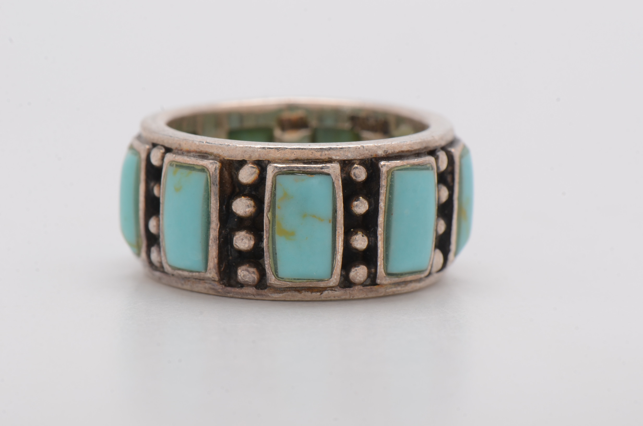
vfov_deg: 10.7
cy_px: 213
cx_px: 322
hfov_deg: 16.1
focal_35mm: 128
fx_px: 2273
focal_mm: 85
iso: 200
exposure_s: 1/125
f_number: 18
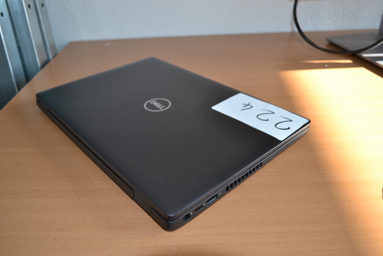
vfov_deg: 43.6
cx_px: 192
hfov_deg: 61.9
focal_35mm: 30
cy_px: 128
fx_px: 319
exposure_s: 1/125
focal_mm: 20
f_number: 4
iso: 220
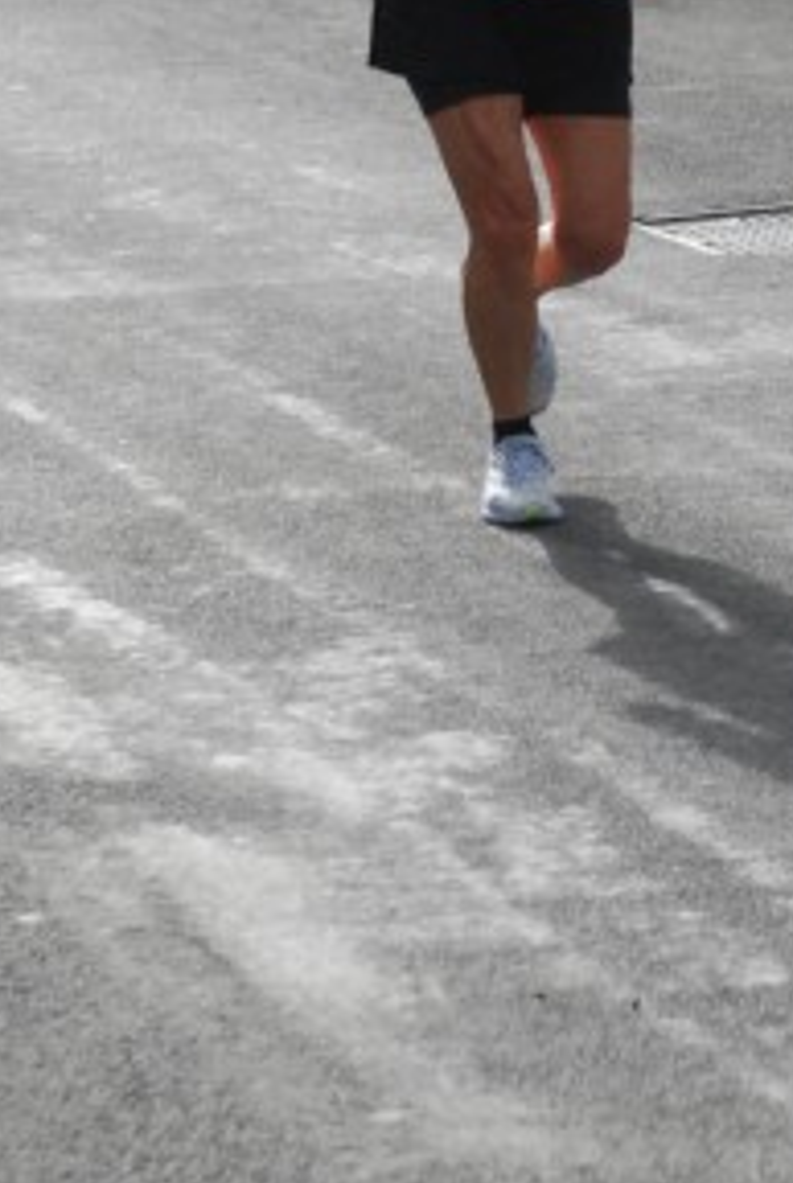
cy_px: 292
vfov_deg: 9.4
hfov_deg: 6.3
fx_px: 7210
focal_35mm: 219
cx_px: 696
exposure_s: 1/1600
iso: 1000
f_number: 6.3
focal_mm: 70
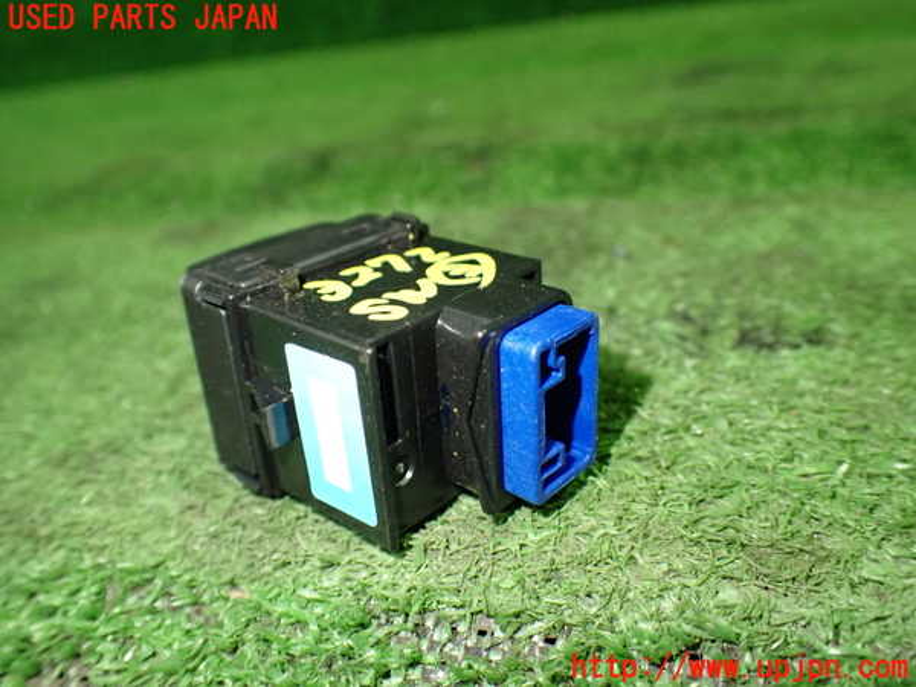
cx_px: 458
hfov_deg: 60.0
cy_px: 344
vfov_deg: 46.8
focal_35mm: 30
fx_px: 794
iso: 800
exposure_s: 1/80
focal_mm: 5.4
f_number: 2.3
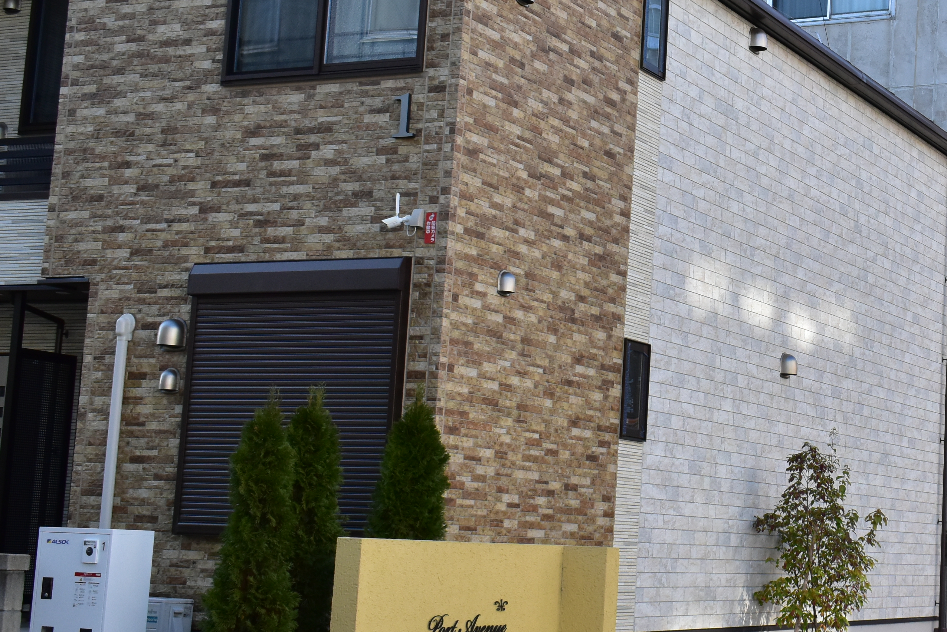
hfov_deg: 27.9
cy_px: 301
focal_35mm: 69
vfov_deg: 19.7
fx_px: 1815
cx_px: 889
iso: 800
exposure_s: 1/500
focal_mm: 24
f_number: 8
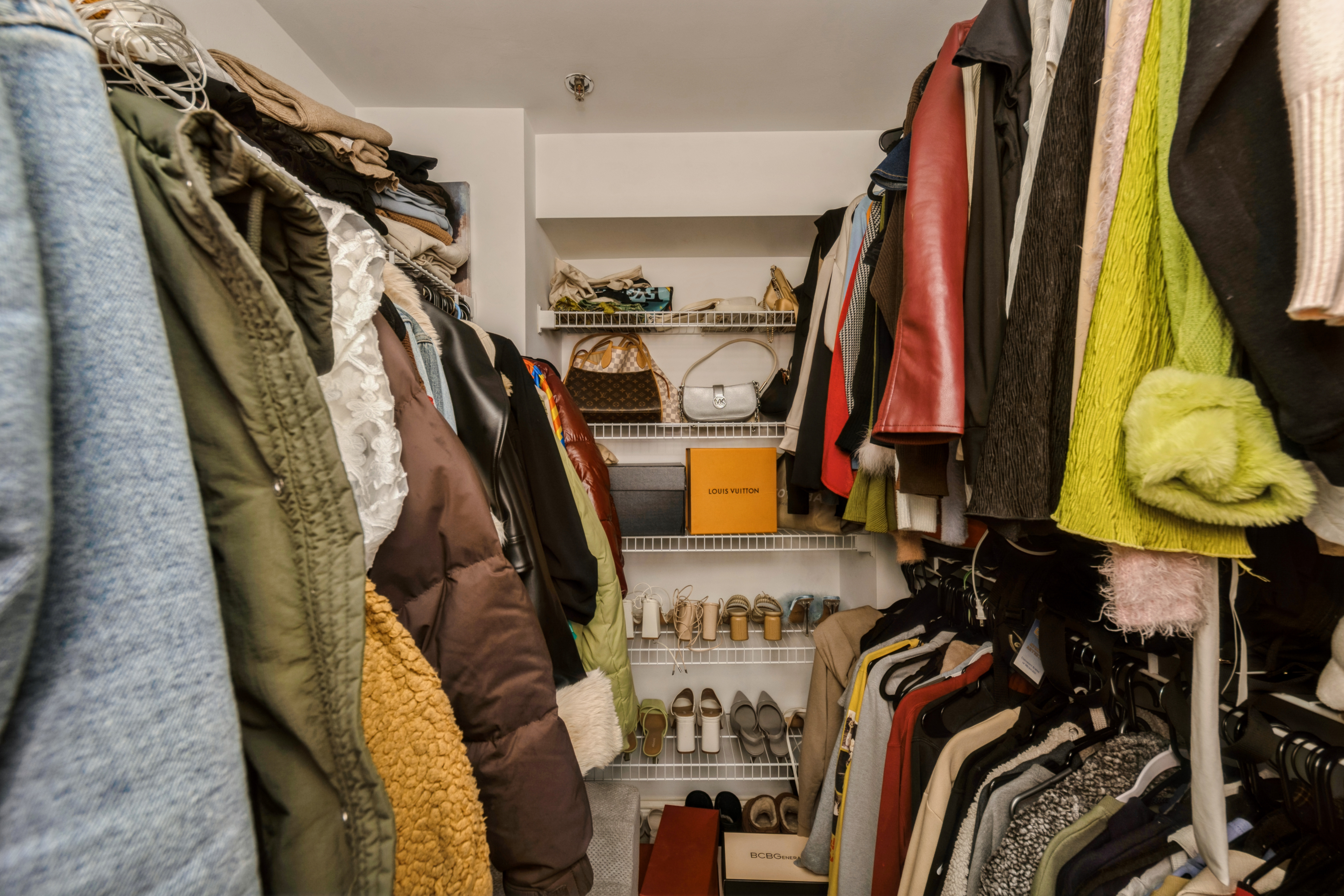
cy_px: 448
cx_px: 672
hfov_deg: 104.3
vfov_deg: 81.2
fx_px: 523
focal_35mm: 14
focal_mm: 14
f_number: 9
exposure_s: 1/200
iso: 200
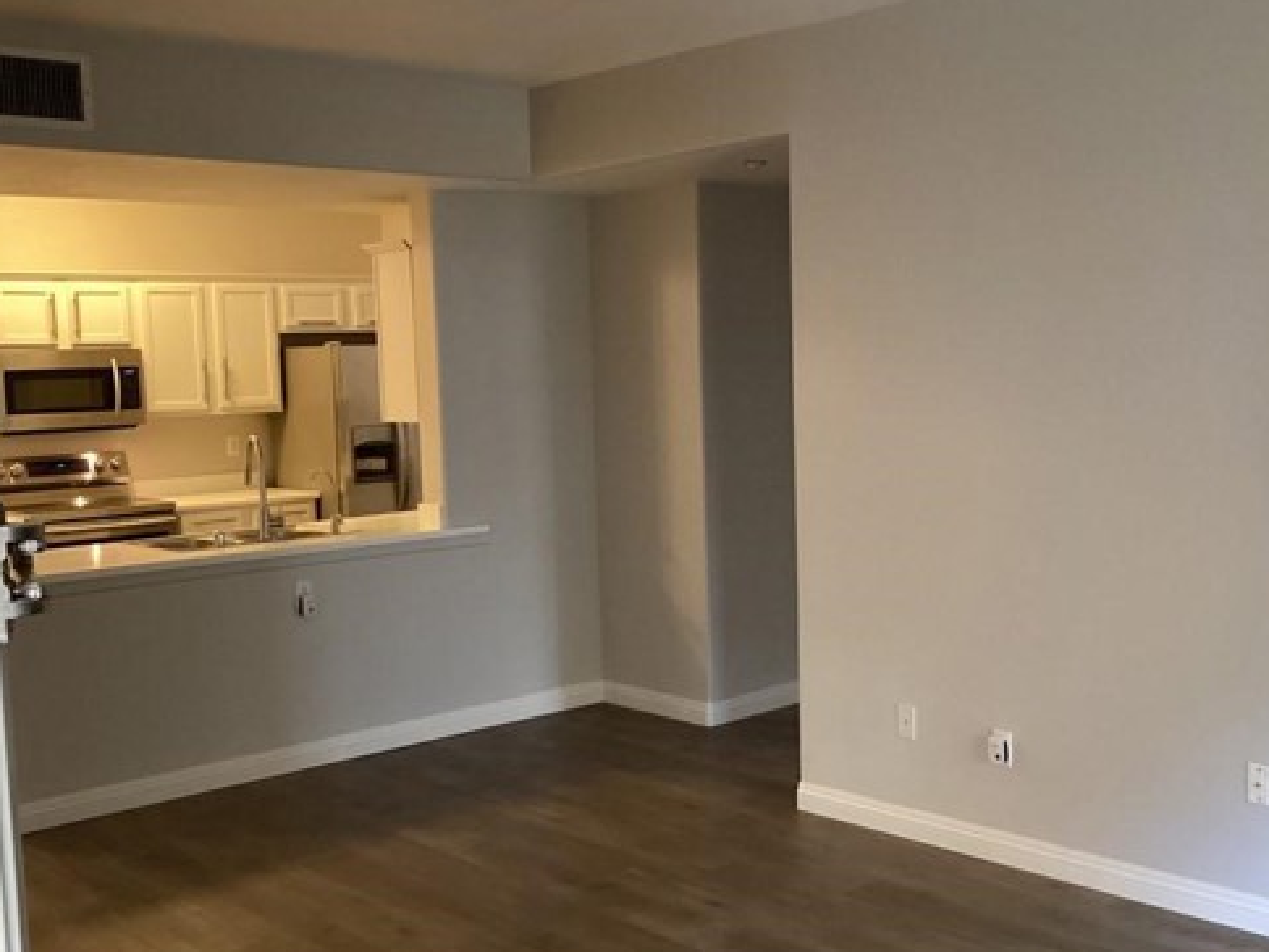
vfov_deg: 35.1
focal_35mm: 41
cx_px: 705
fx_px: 1503
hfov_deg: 45.7
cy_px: 488
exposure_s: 1/30
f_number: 2.4
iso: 400
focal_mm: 3.3
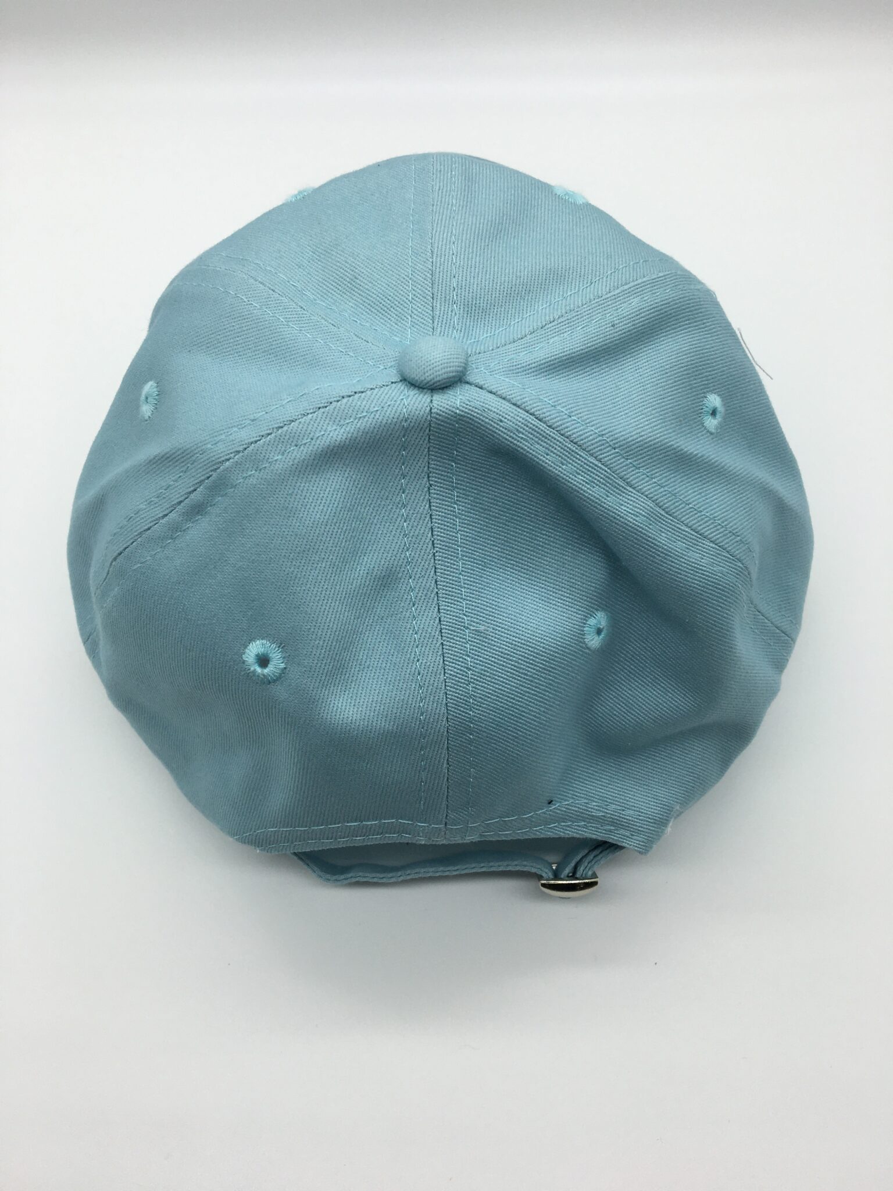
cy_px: 596
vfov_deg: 61.7
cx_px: 446
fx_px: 997
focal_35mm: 29
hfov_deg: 48.2
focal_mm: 4.15
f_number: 2.2
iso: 25
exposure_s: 1/712
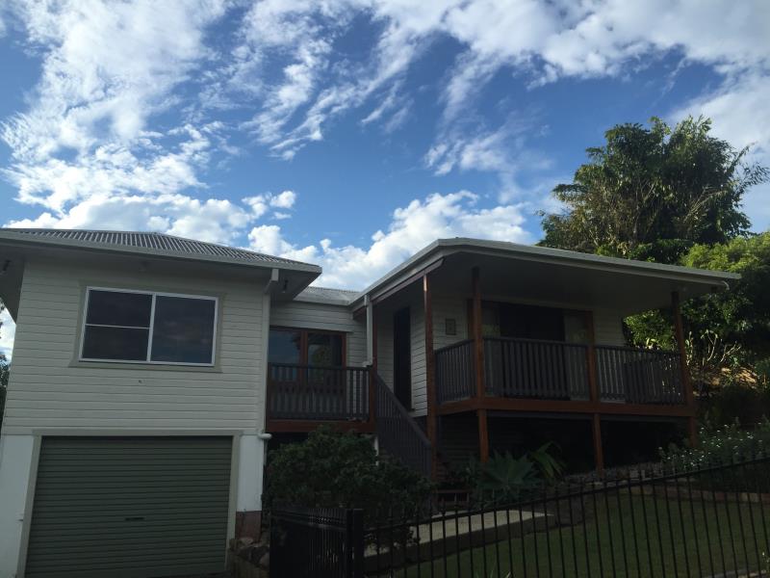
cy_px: 289
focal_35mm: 29
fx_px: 645
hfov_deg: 61.7
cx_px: 385
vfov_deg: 48.2
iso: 32
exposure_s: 1/1364
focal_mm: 4.15
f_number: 2.2
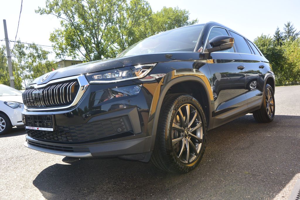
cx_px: 150
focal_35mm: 27
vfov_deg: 47.9
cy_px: 100
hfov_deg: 67.4
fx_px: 225
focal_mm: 10
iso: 160
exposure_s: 1/250
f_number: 5.6
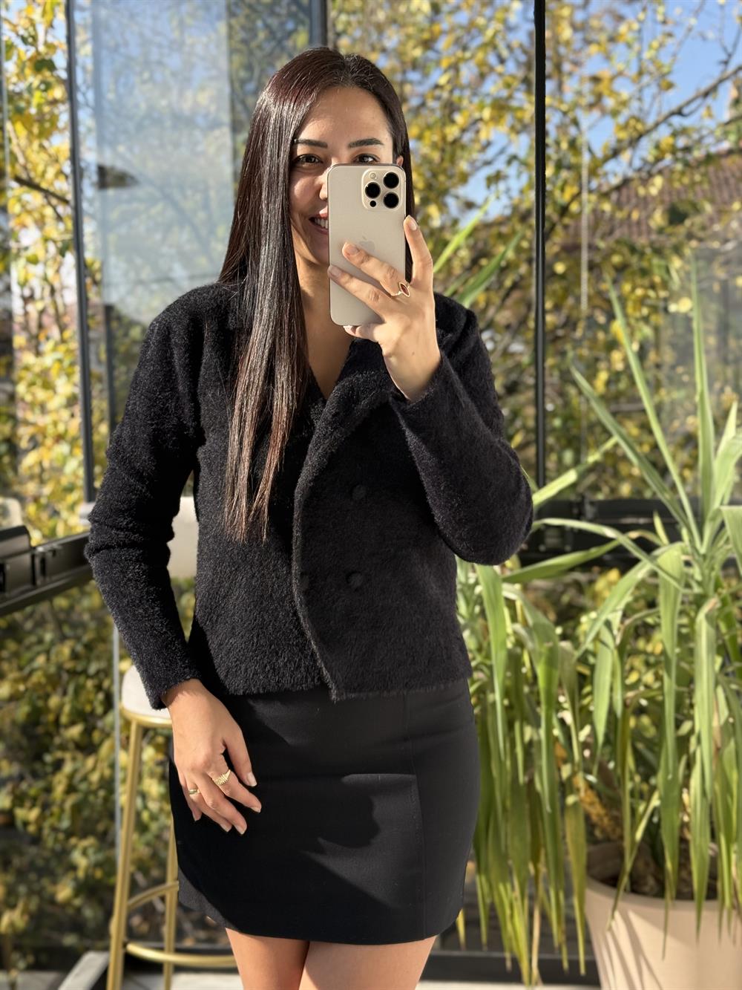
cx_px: 371
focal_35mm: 48
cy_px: 495
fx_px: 1372
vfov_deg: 39.7
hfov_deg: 30.3
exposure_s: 1/1027
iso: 80
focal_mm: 6.76
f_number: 1.78
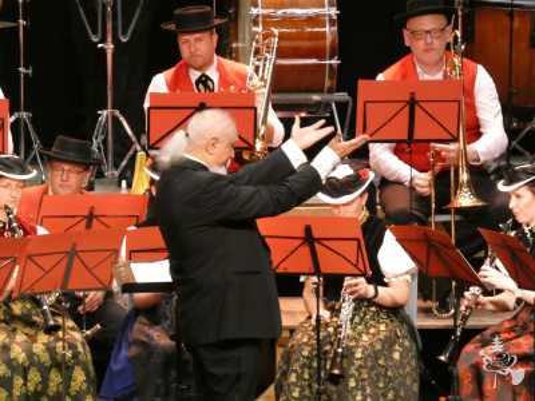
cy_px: 200
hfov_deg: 4.1
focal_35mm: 484
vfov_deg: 3.1
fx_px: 7480
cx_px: 268
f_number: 5.6
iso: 1600
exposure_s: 1/60
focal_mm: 86.7
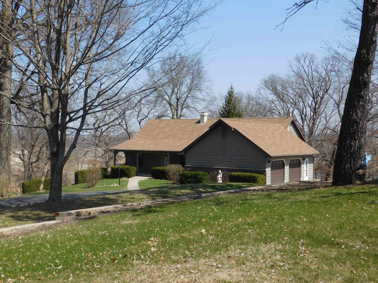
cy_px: 142
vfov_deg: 32.2
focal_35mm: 45
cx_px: 189
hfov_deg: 42.1
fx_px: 491
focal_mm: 8
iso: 125
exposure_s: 1/1000
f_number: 3.7
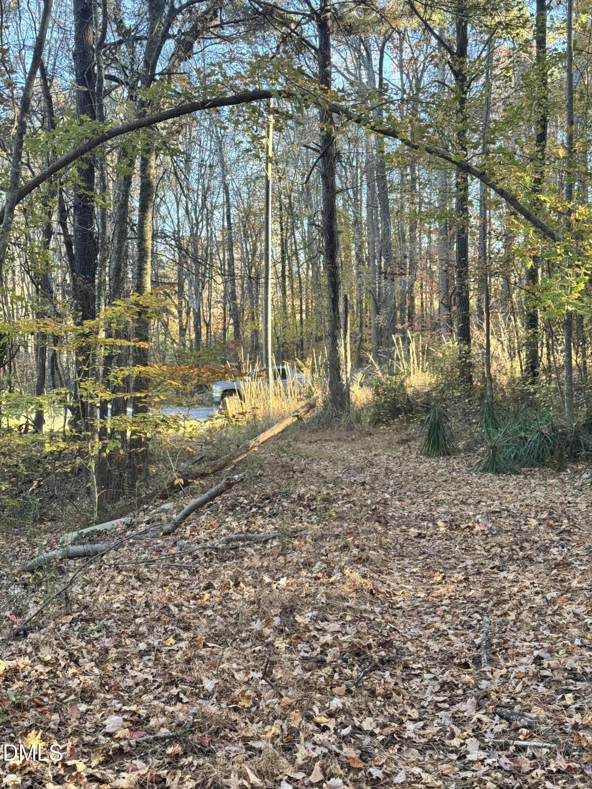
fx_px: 1095
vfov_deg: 39.7
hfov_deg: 30.3
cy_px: 394
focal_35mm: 48
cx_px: 296
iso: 64
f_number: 1.78
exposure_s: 1/121
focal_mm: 6.76
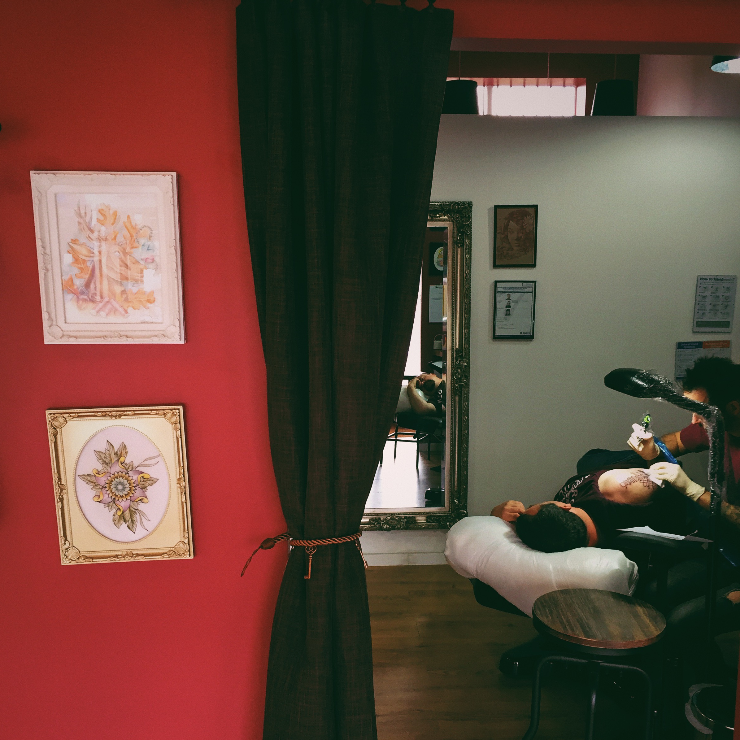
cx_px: 371
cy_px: 429
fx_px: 847
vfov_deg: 47.0
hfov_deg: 47.2
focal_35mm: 35
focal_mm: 4.15
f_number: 2.2
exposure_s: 1/33
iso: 40
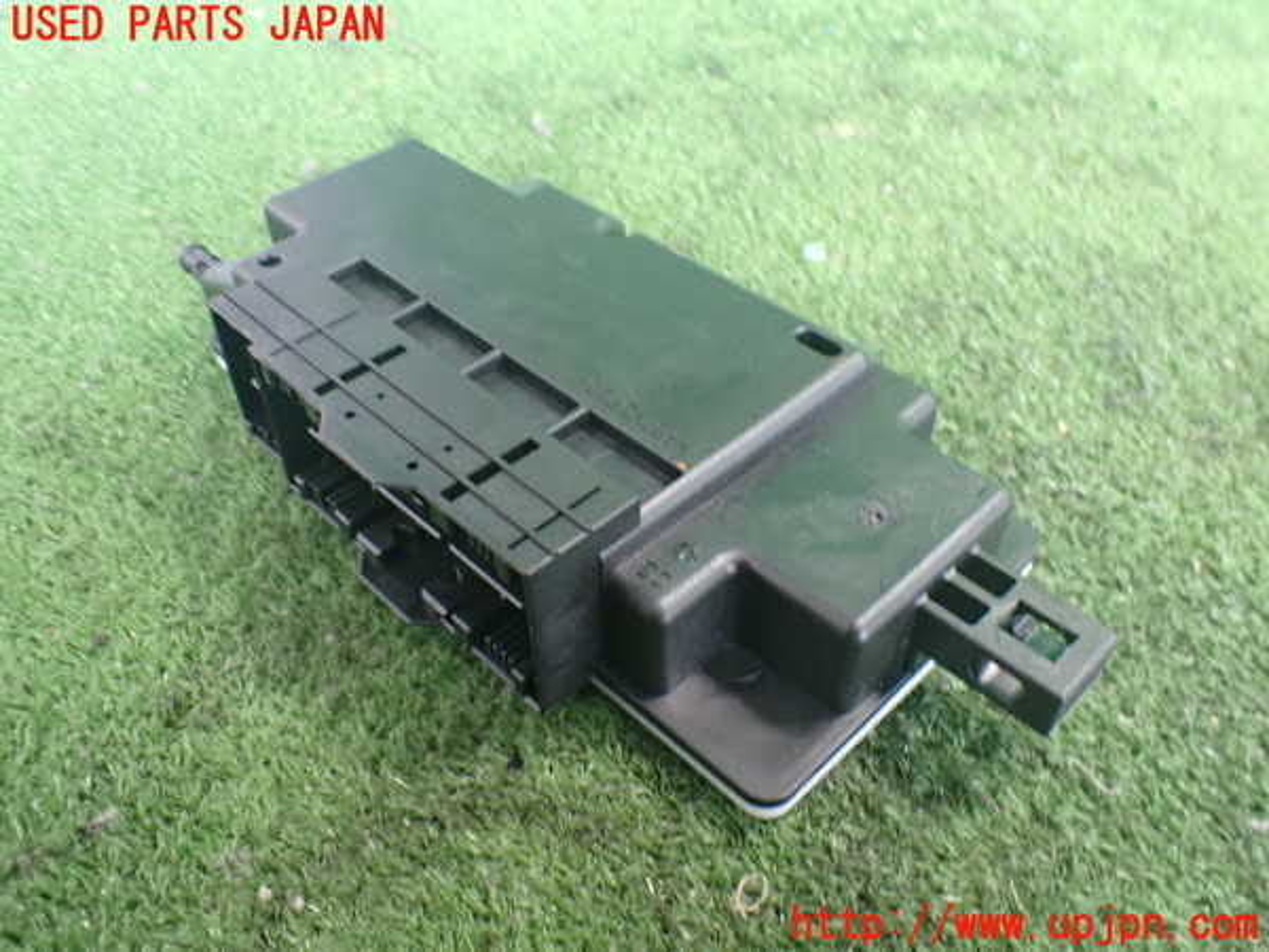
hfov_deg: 60.0
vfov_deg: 46.8
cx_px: 634
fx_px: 1100
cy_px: 476
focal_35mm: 30
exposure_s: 1/40
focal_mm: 5.4
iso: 800
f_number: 2.3
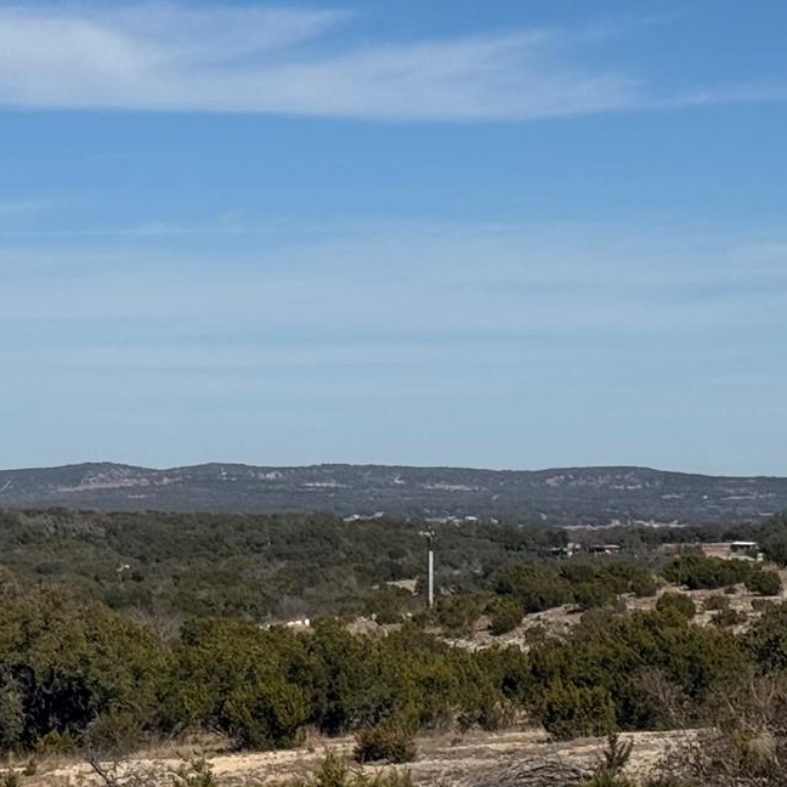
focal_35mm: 134
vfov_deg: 13.0
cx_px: 295
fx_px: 3447
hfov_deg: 13.0
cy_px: 154
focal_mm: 6.76
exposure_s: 1/9009
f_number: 1.78
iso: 64
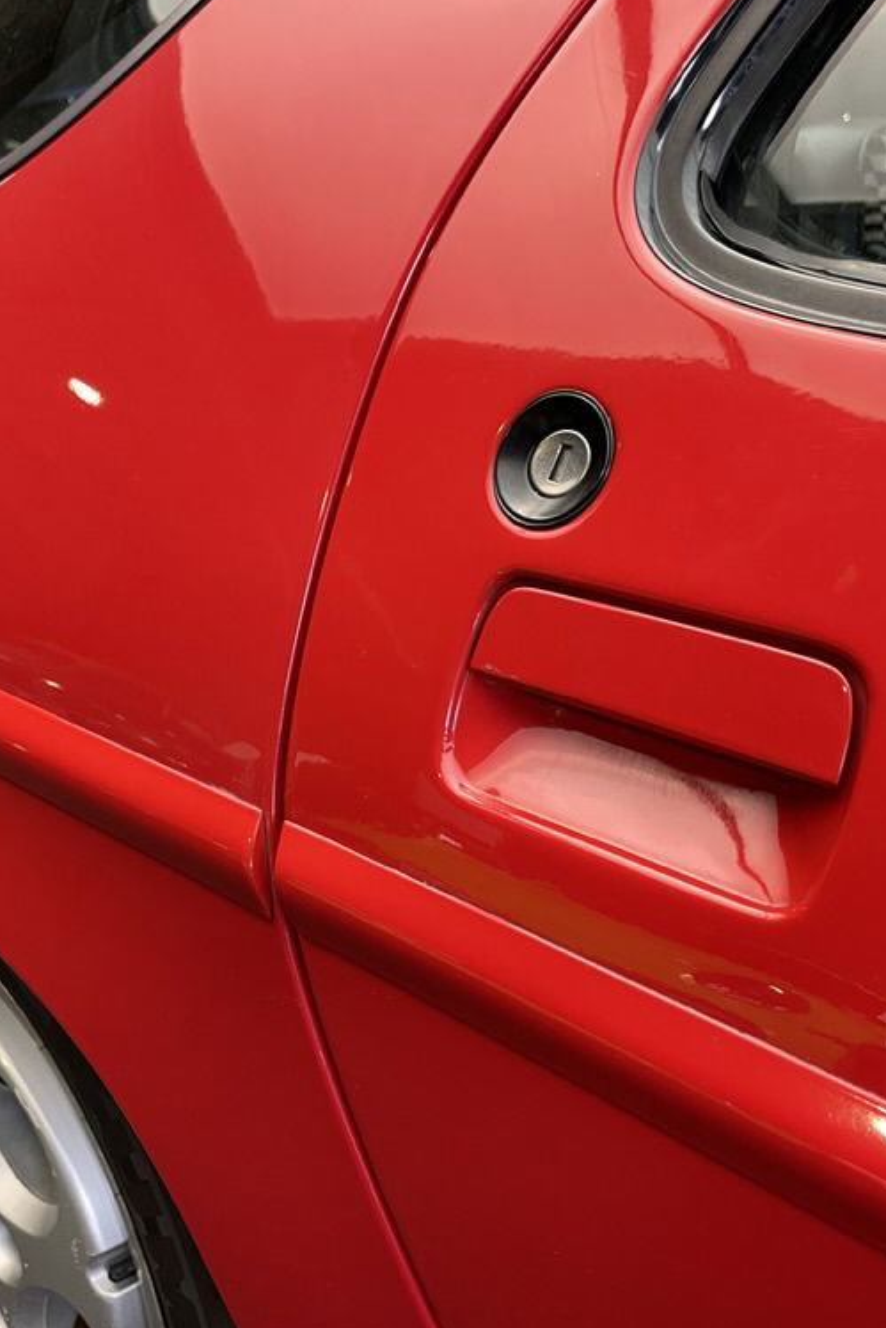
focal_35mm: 37
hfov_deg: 36.0
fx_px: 1365
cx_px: 440
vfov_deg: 51.9
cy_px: 653
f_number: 1.6
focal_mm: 4.2
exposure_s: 1/50
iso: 125
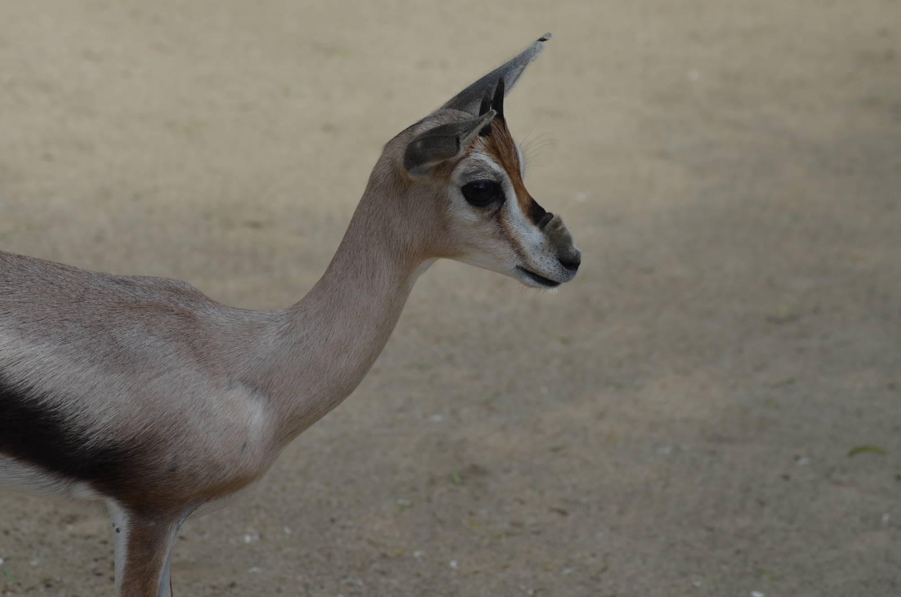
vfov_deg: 9.3
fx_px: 3672
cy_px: 298
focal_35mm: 147
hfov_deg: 14.0
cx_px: 450
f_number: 5.6
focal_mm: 98
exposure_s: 1/500
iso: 250
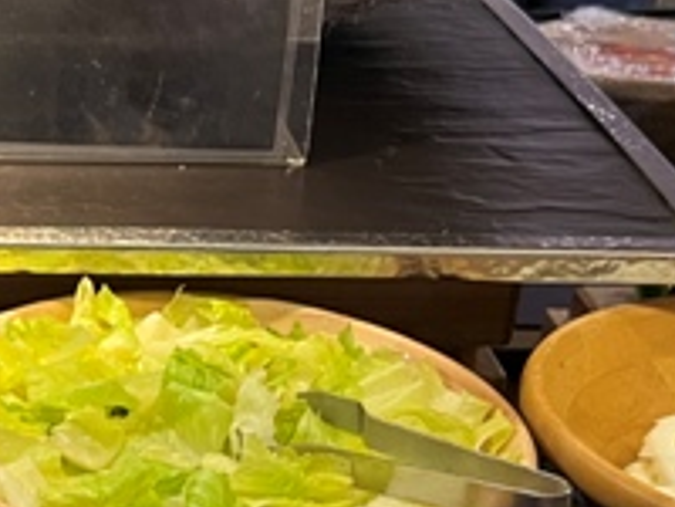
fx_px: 2028
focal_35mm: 104
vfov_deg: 14.2
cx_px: -246
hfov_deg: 17.5
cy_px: 402
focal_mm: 5.7
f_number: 1.5
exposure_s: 1/60
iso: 200
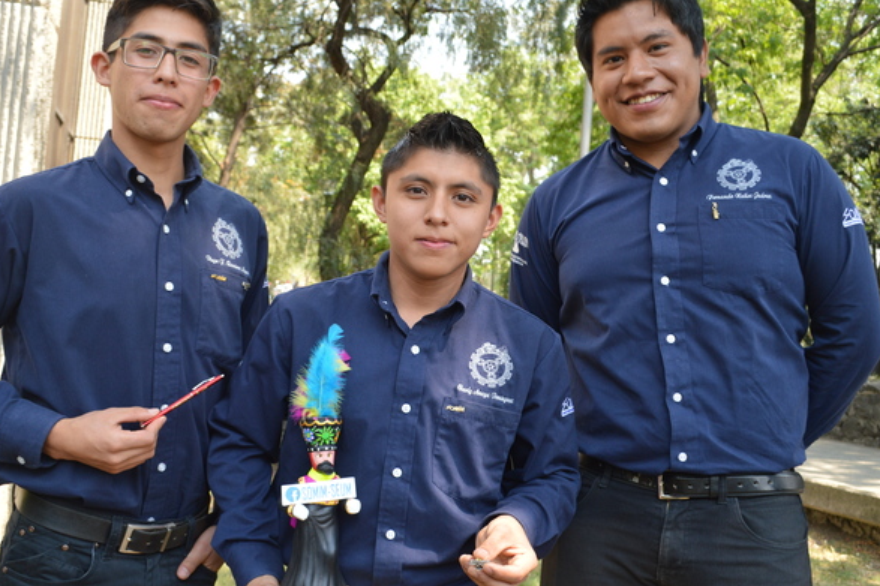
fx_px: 880
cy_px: 282
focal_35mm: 36
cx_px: 412
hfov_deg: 53.1
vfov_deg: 36.8
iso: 280
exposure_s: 1/125
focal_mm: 22
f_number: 5.6
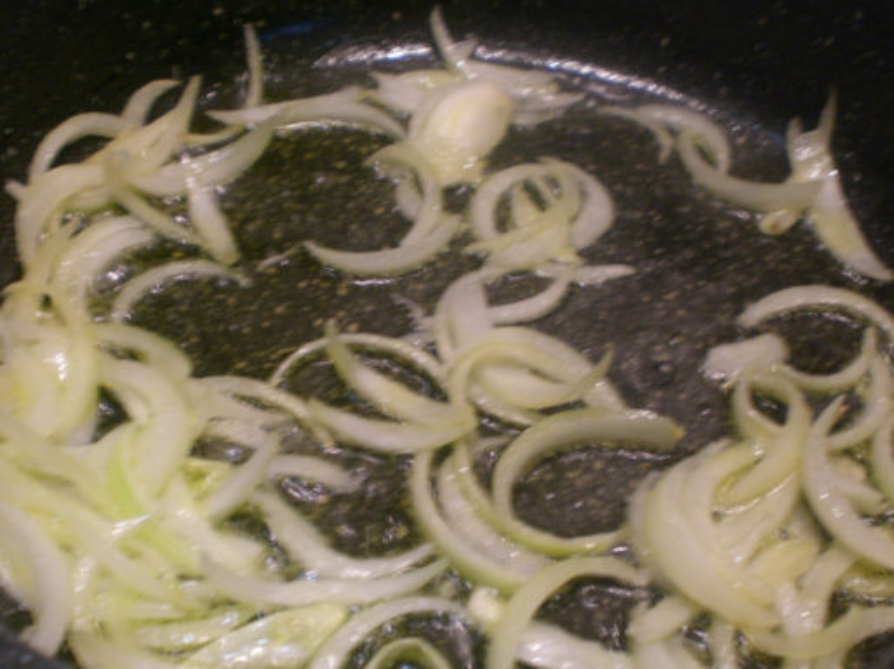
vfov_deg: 32.8
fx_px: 1136
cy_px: 328
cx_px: 462
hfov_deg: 43.0
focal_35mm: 44
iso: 200
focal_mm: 6.3
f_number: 3.1
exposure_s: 1/20
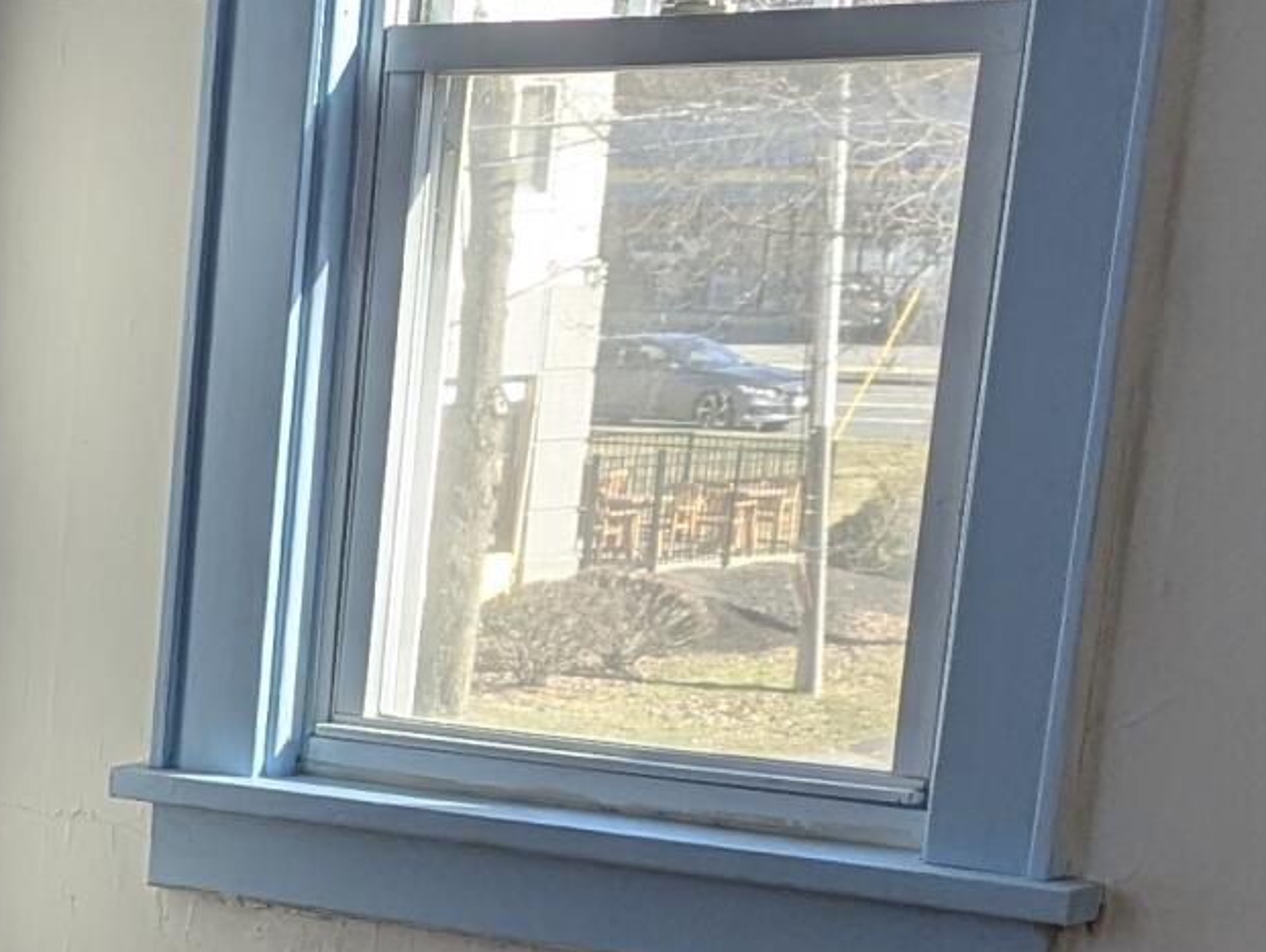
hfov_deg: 15.6
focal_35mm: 116
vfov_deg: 12.1
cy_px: 1480
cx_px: -622
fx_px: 4247
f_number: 1.85
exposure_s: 1/266
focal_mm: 6.81
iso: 36
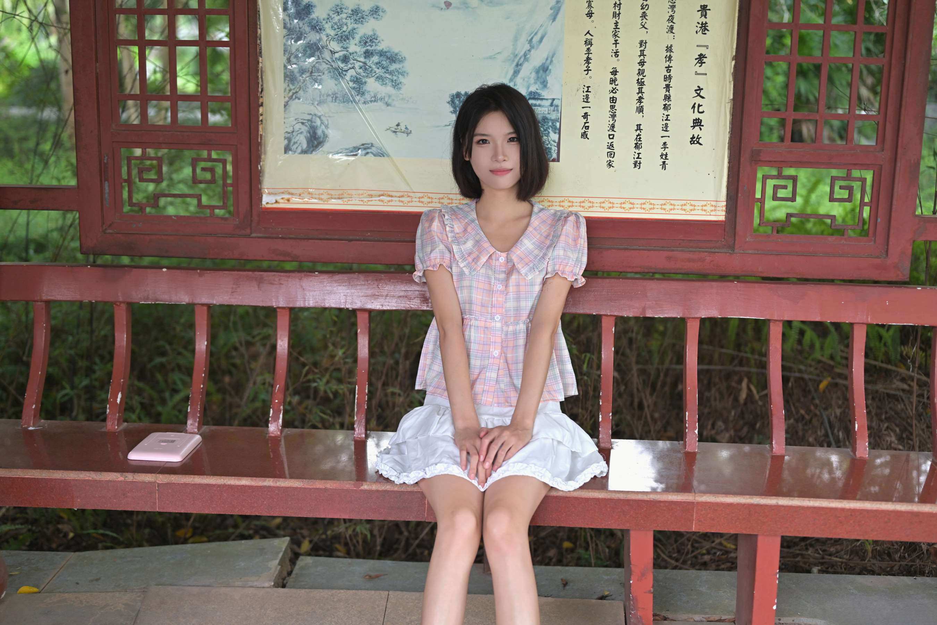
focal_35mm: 50
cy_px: 312
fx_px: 1301
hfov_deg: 39.6
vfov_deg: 27.0
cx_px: 468
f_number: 2.2
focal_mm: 50
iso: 400
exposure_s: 1/100
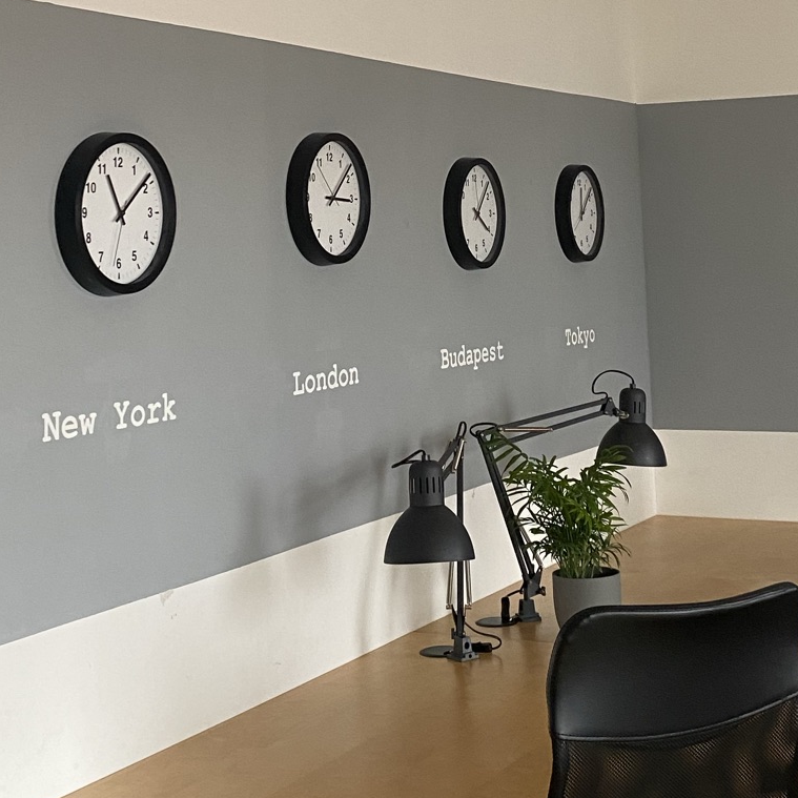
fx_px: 1617
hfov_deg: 27.7
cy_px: 67
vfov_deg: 26.7
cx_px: 435
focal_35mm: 62
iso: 125
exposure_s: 1/60
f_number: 1.8
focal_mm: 4.25
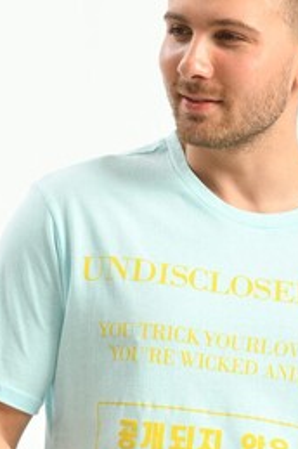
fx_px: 4693
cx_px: 199
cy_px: 442
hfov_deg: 3.6
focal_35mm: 377
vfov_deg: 5.5
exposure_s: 1/160
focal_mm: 130
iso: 100
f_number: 5.6
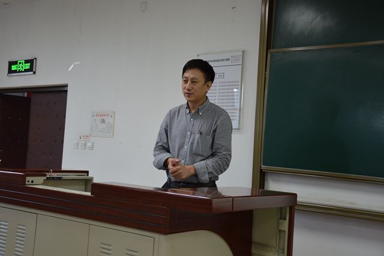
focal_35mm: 45
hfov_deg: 43.6
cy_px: 128
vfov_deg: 29.8
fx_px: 480
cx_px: 192
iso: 400
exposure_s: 1/30
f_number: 4.2
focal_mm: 30
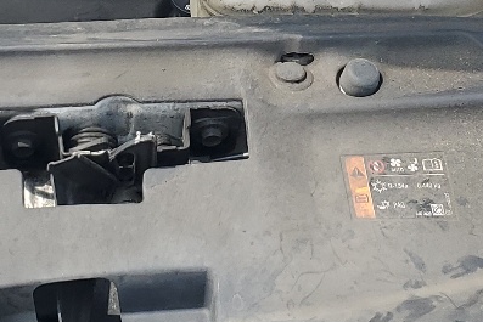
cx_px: 174
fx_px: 1463
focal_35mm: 109
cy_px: 7
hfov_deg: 18.7
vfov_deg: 12.4
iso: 50
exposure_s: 1/1429
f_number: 1.5
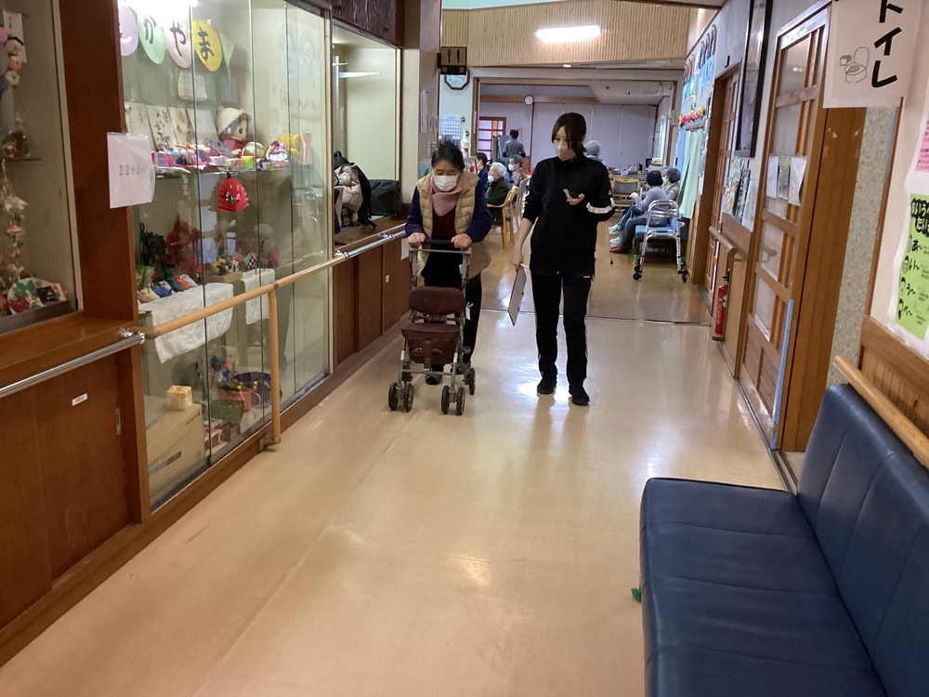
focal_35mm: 31
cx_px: 464
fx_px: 832
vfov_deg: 45.4
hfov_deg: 58.4
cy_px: 348
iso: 400
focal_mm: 3.3
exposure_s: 1/60
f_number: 2.4
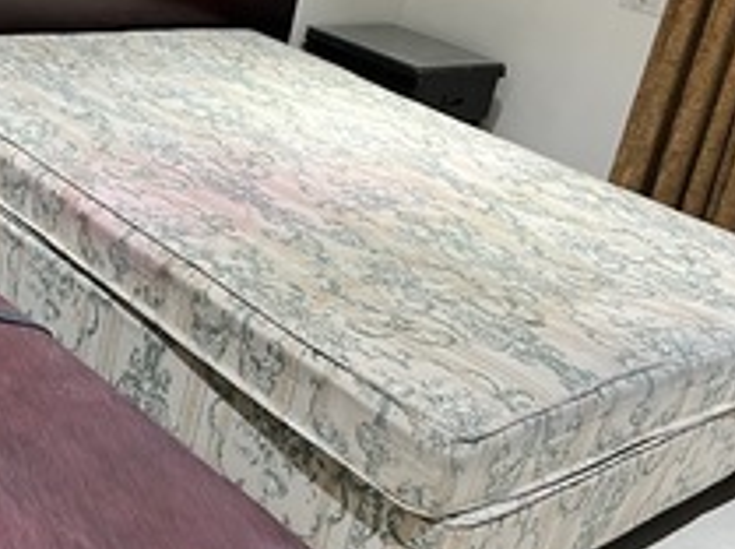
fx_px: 1208
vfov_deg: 25.5
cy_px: 185
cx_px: 90
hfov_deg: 32.4
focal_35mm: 57
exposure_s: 1/60
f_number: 1.5
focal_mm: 5.7
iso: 320
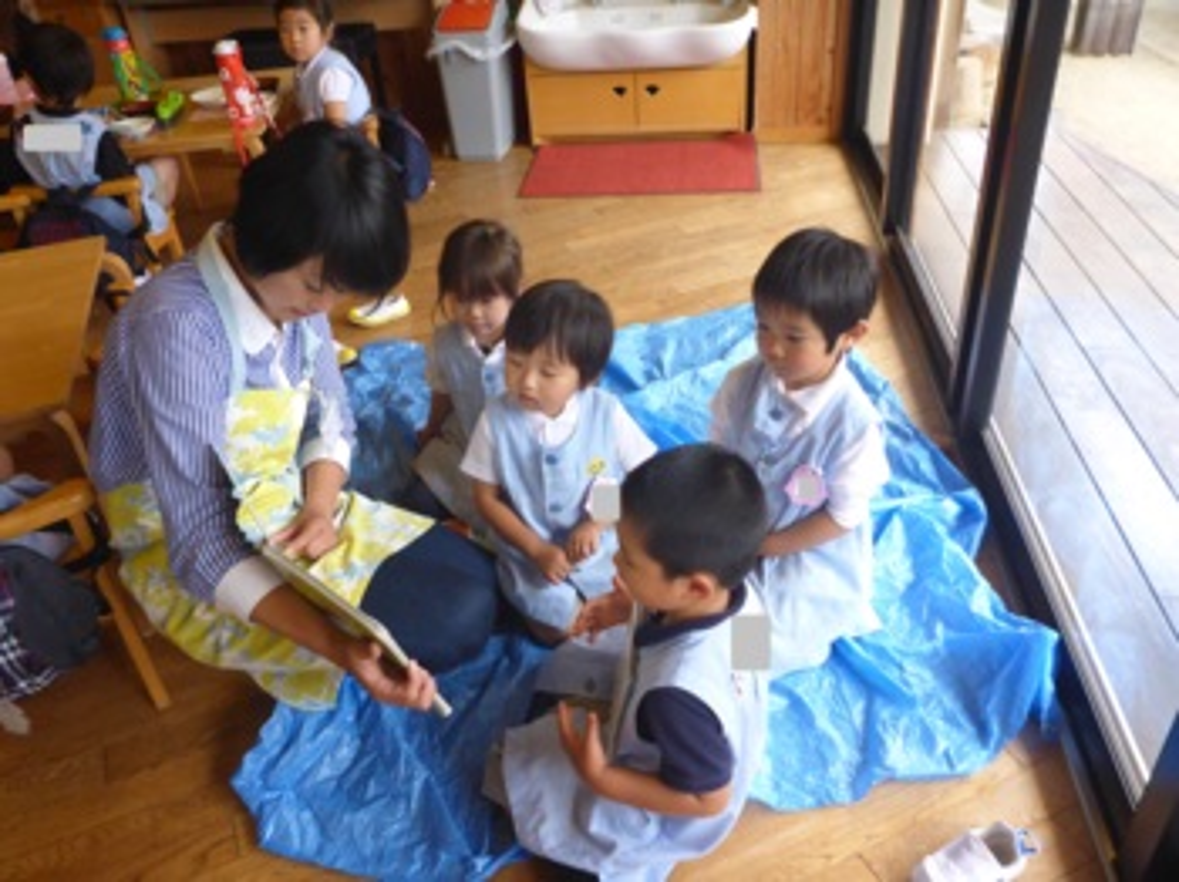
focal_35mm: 28
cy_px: 441
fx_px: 953
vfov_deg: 49.7
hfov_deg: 63.5
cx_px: 590
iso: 400
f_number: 3.3
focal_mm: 4.9
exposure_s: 1/125
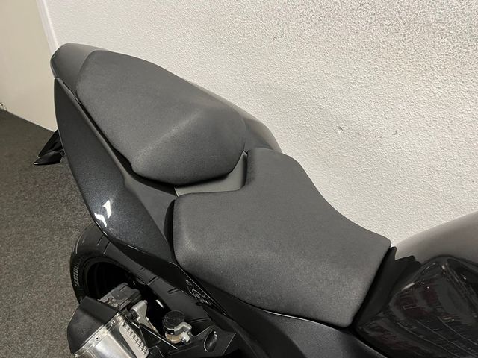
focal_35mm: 26
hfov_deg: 67.3
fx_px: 359
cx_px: 239
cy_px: 179
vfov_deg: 53.1
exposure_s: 1/50
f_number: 1.6
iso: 100
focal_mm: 5.1
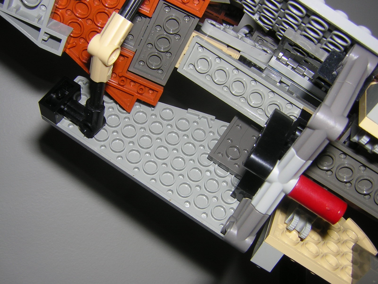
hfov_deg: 51.4
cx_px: 189
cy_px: 142
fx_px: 393
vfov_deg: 39.7
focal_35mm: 36
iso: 100
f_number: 5.2
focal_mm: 4.7
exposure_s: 1/60.1
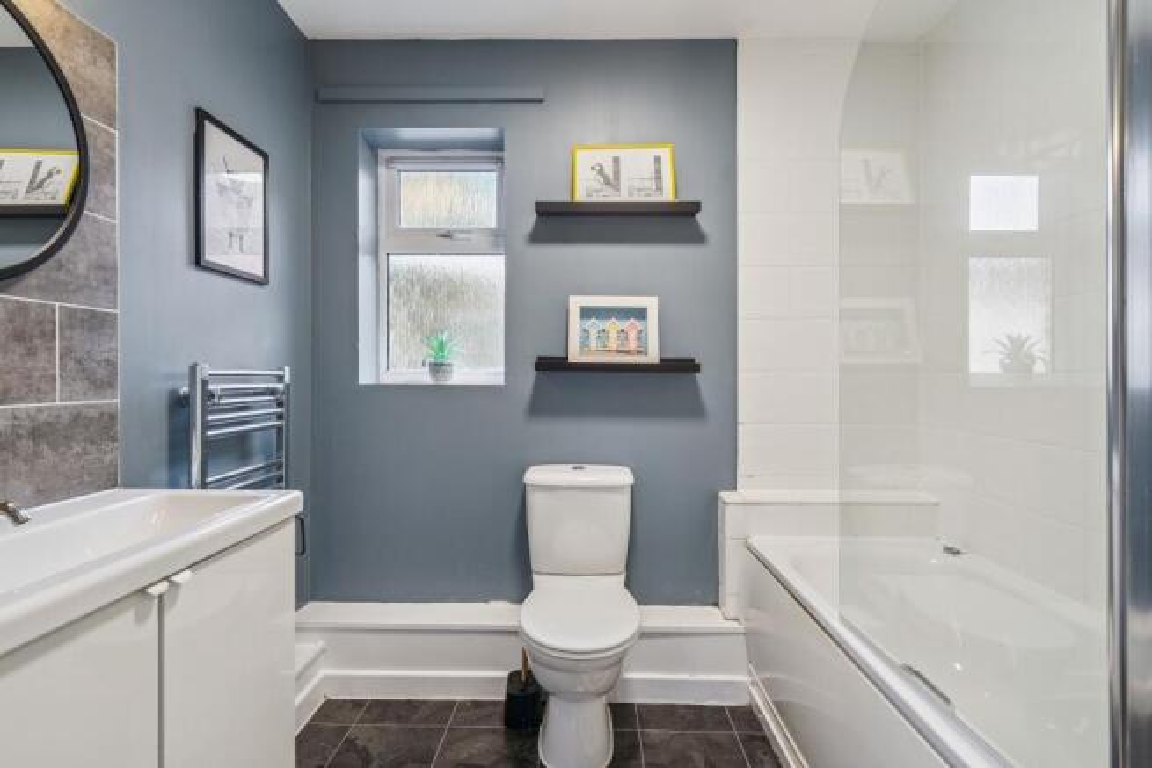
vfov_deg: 70.5
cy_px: 384
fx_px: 544
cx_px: 576
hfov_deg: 93.3
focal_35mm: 17
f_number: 8
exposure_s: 1/10
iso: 320
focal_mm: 17
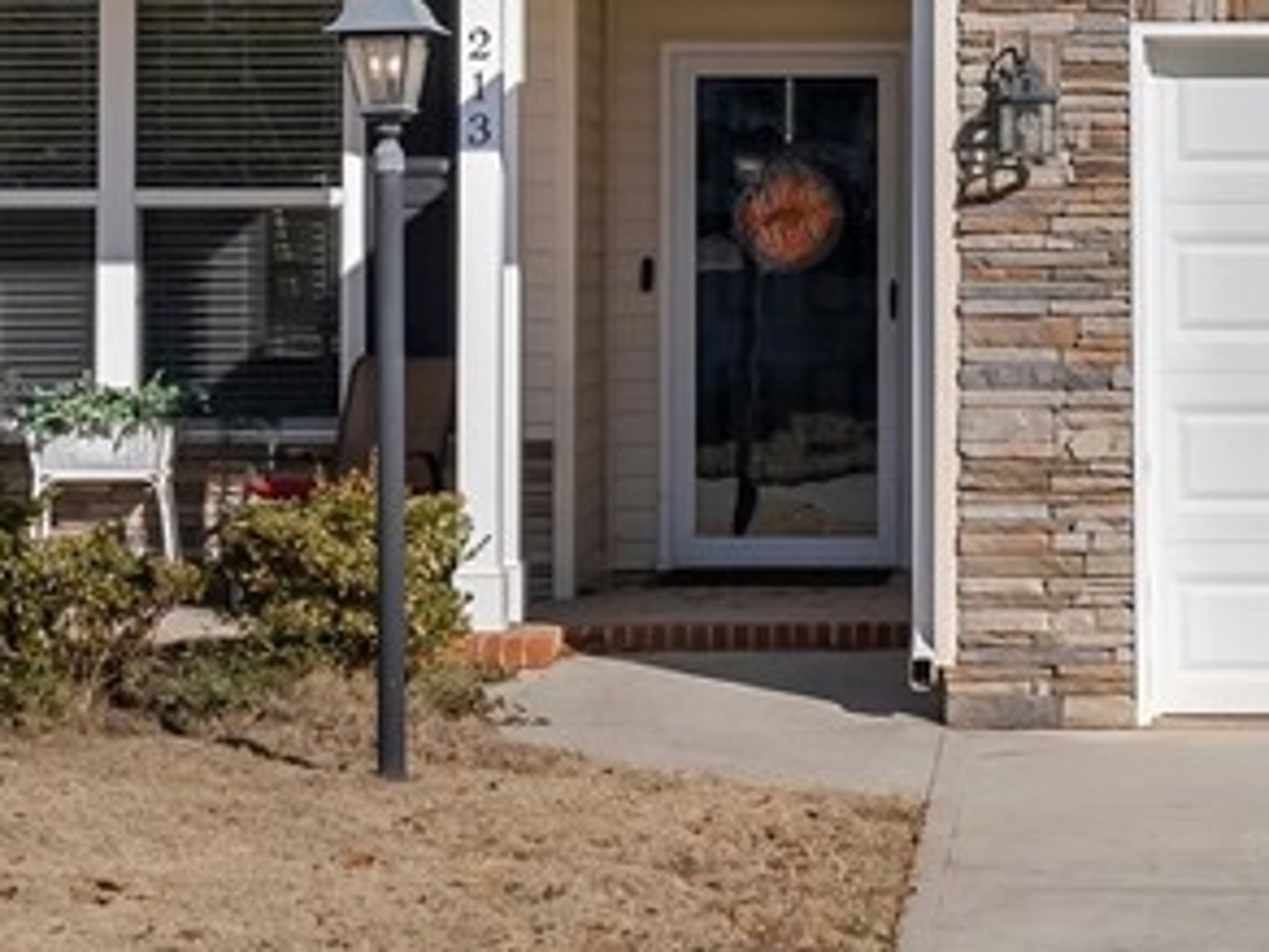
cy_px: 148
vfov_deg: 11.8
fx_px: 4582
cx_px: 1171
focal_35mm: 125
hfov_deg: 15.6
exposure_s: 1/1600
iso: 400
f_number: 8
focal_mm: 35
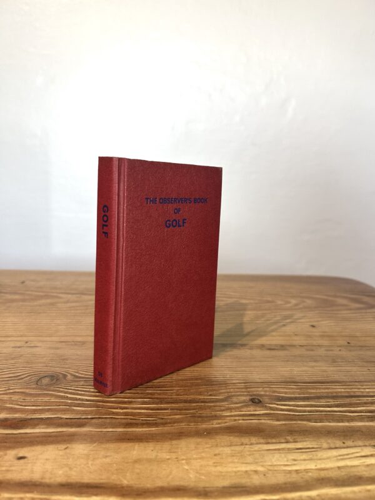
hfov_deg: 53.1
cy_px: 250
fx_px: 376
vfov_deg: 67.3
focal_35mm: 26
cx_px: 188
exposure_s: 1/101
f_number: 1.5
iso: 80
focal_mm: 5.7
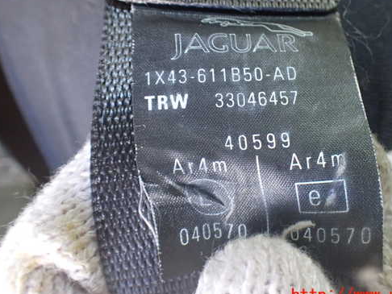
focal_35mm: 37
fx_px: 419
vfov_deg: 38.6
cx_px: 231
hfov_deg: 49.9
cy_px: 125
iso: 800
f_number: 2.3
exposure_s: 1/30
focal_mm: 5.4
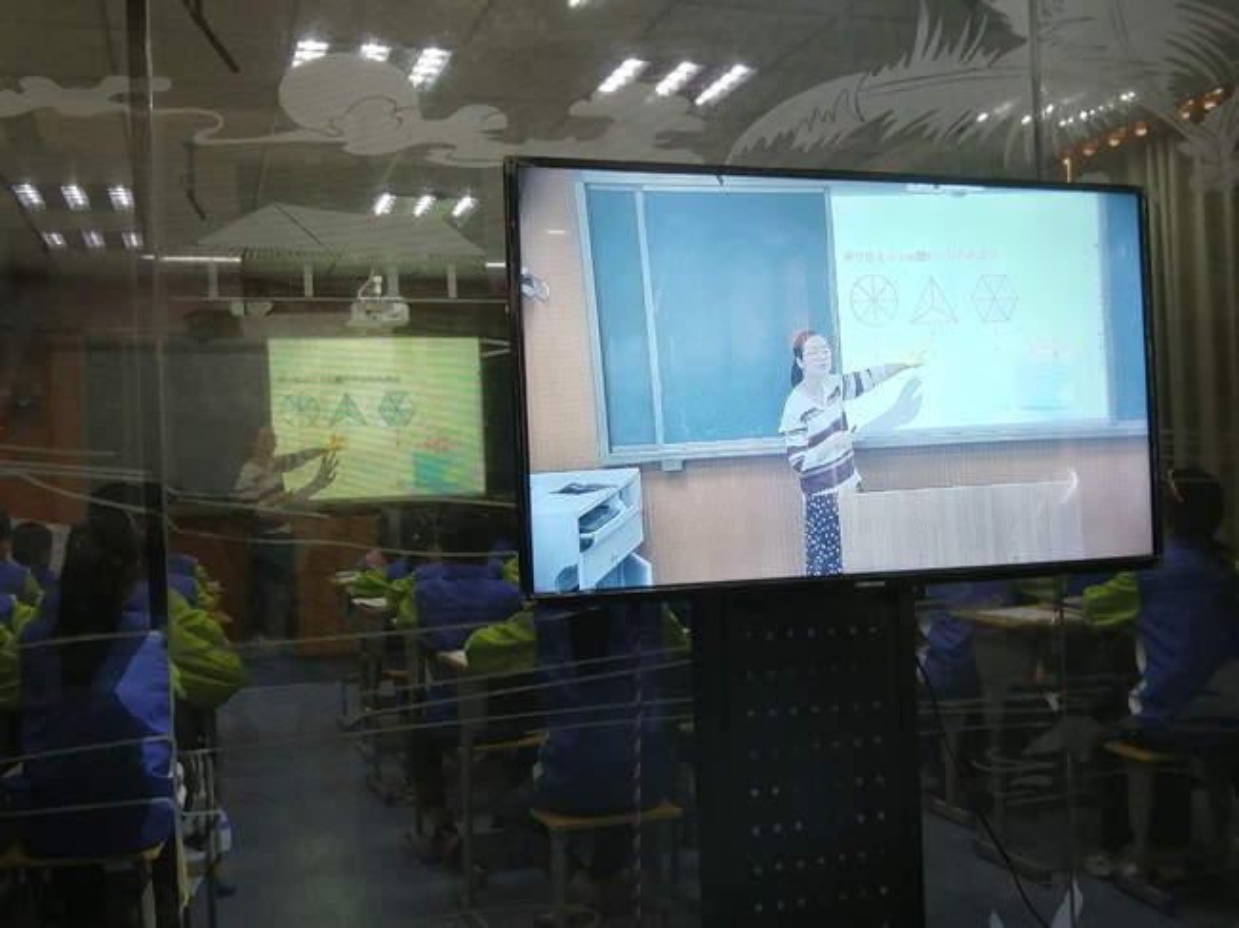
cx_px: 620
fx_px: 1324
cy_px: 464
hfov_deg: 50.2
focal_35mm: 37
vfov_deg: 38.6
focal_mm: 3.62
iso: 80
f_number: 1.8
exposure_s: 1/33.3
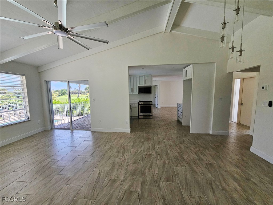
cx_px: 136
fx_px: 103
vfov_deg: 89.9
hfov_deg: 106.2
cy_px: 102
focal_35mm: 13
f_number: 2.2
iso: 125
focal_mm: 2.2
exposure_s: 1/359
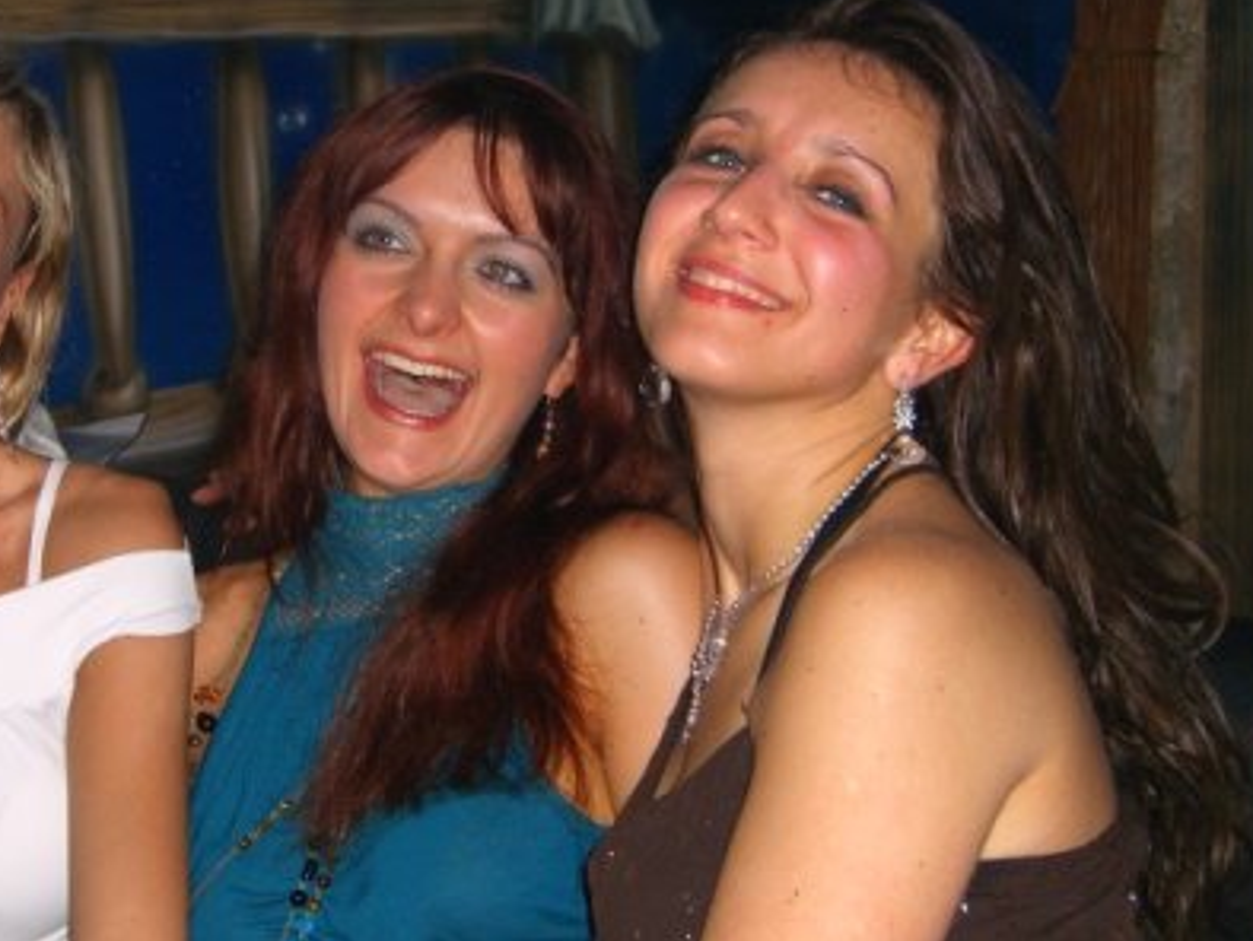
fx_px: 2535
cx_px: 423
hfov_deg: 27.6
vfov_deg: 21.0
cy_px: 442
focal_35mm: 70
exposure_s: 1/60
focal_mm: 9.5
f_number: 3.1
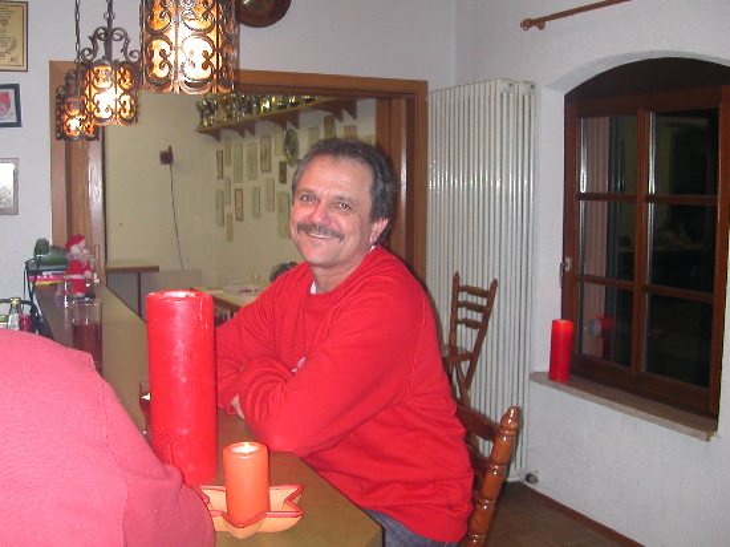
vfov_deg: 38.6
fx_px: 780
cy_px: 274
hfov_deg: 50.2
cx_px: 365
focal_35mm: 37
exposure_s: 1/59.9
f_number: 2.7
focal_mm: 5.6
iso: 161
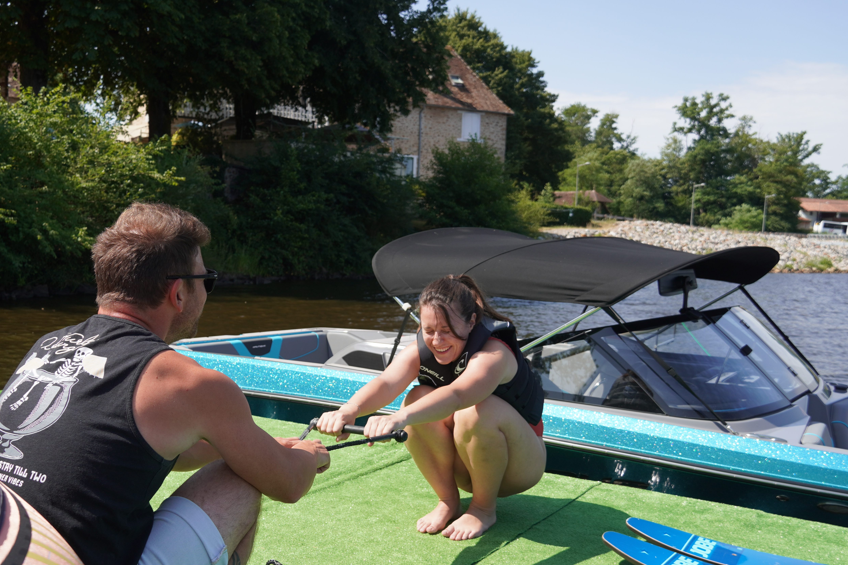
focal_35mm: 36
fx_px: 848
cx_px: 366
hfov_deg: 53.0
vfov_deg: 36.8
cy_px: 331
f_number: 4.5
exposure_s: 1/500
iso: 100
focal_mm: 20
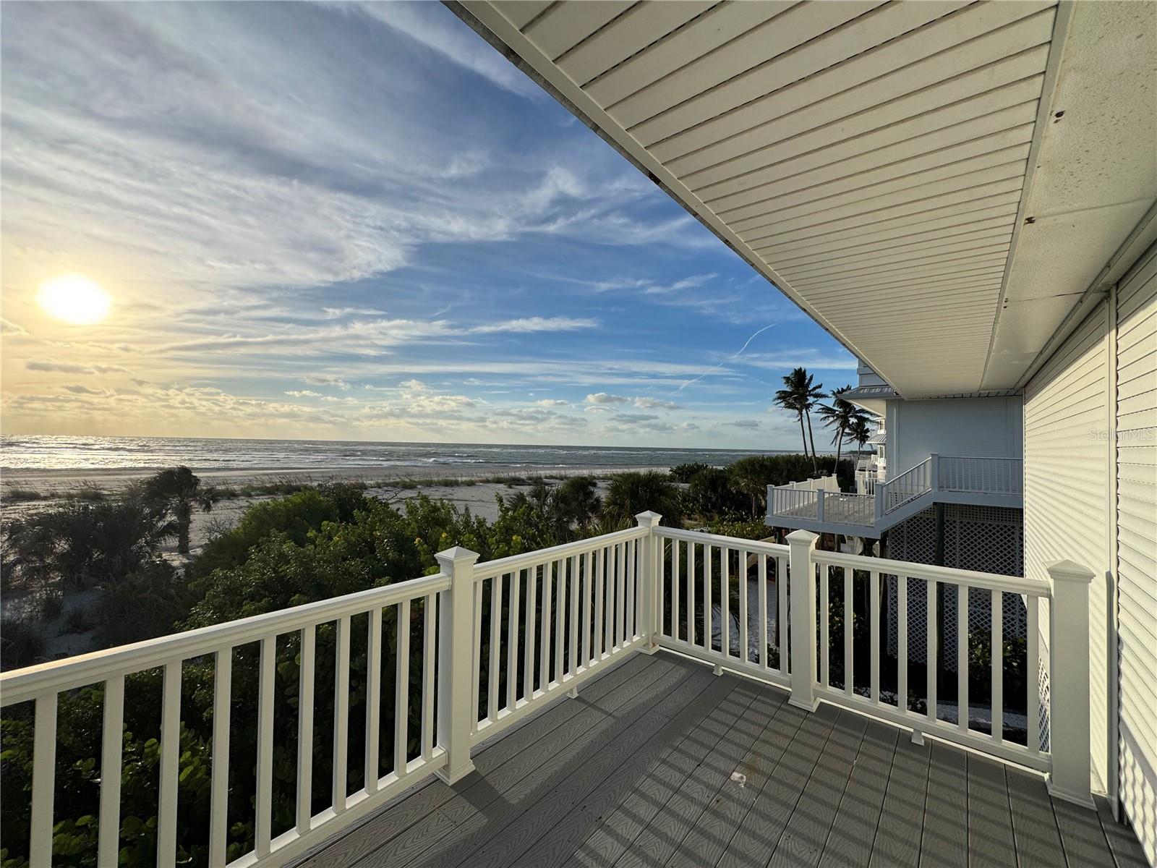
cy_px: 434
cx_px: 578
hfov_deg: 102.1
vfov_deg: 85.7
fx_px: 468
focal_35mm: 14
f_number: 2.2
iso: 50
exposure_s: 1/2985
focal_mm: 2.22
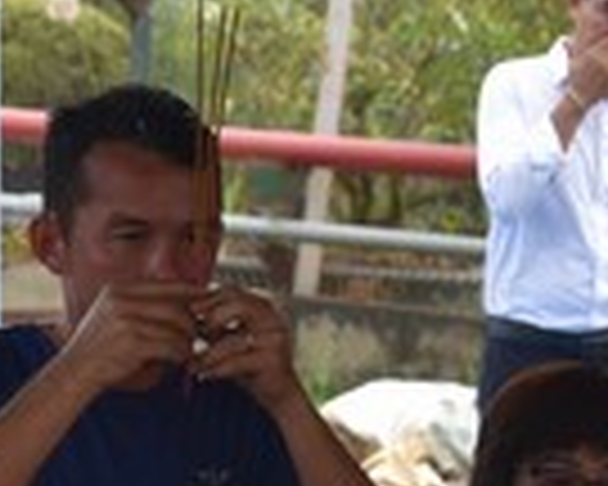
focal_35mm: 316
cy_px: 428
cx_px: 243
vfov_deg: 4.9
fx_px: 5686
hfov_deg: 6.1
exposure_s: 1/500
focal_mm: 70
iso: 400
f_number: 5.6
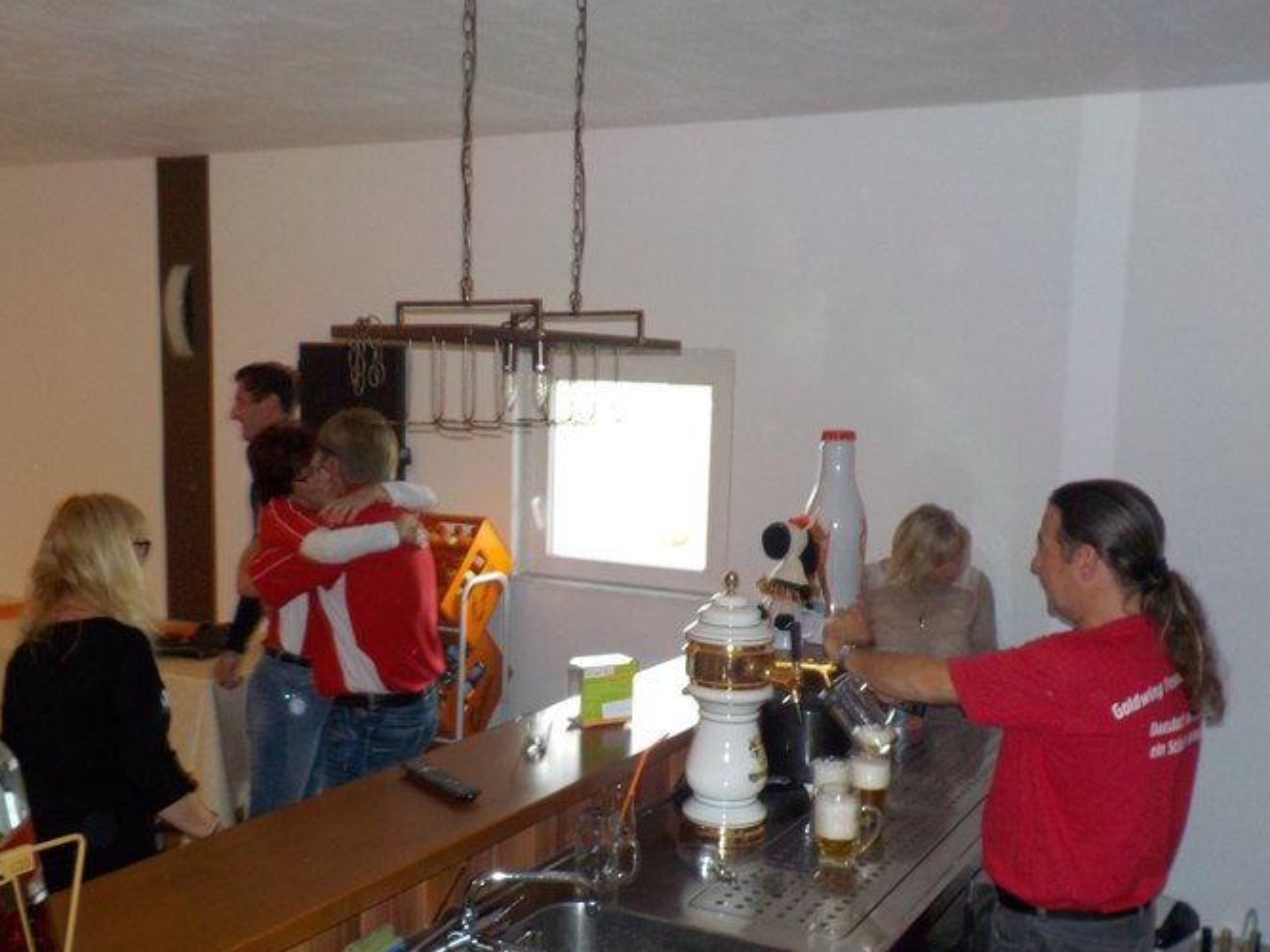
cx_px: 598
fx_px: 1321
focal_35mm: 36
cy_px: 539
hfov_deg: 51.3
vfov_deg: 39.6
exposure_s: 1/30
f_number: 3.3
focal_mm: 4.1
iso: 200
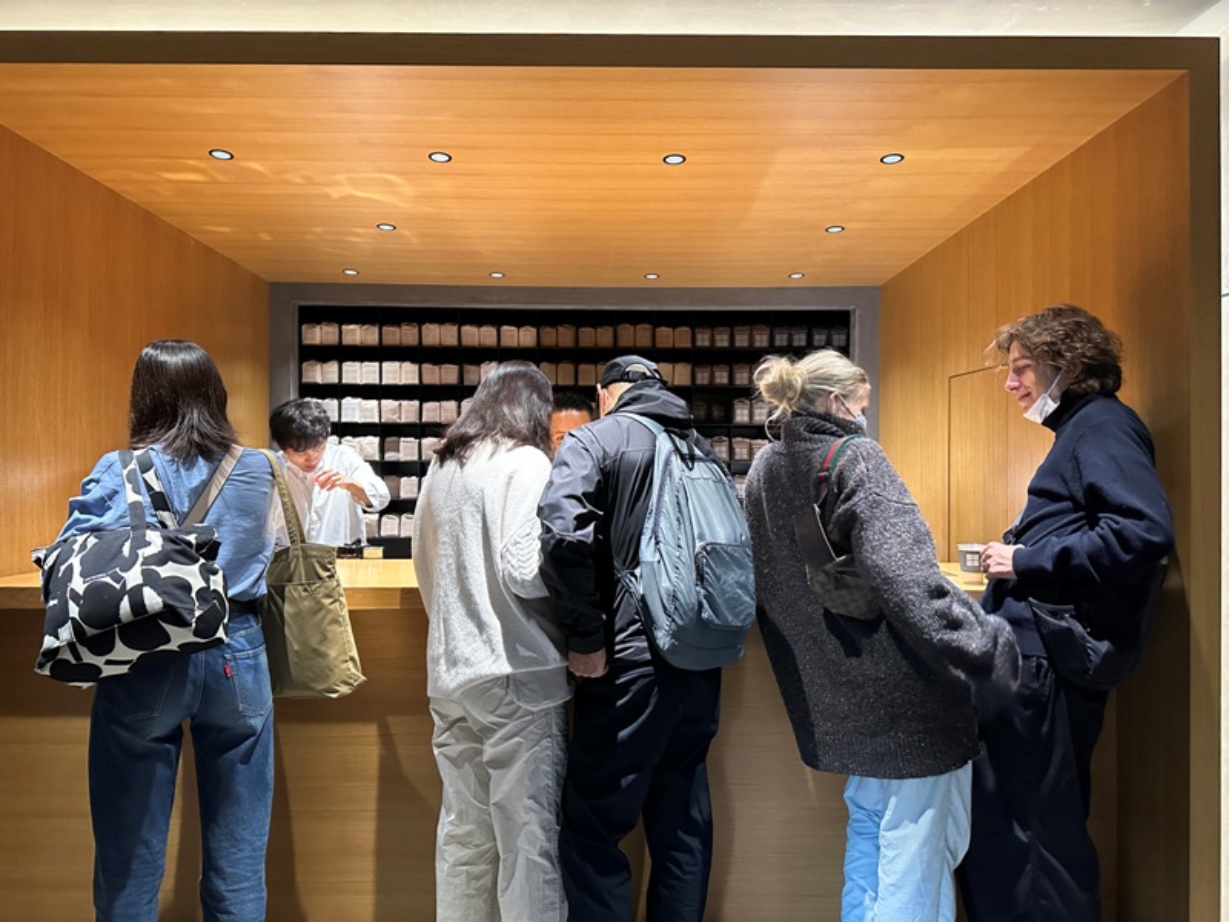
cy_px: 461
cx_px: 614
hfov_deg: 71.6
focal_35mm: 24
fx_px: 852
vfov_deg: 56.8
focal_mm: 6.86
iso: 800
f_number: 1.78
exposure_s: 1/33
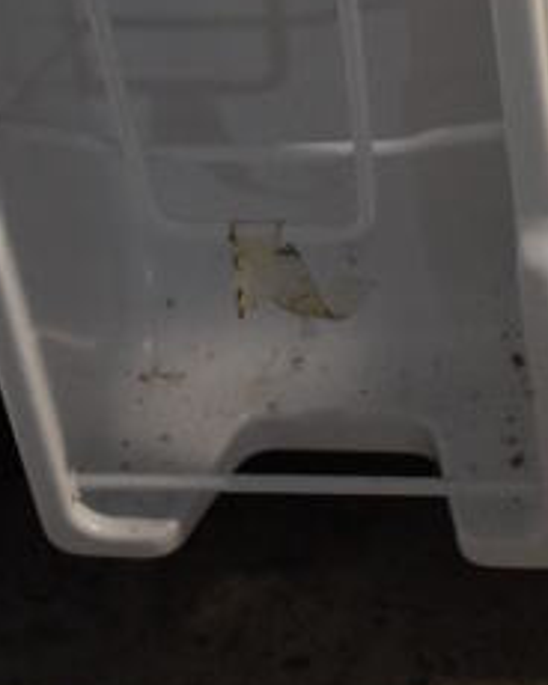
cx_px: 670
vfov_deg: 13.2
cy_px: -252
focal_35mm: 140
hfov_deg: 10.8
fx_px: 2836
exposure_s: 1/125
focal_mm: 25
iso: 2000
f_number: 4
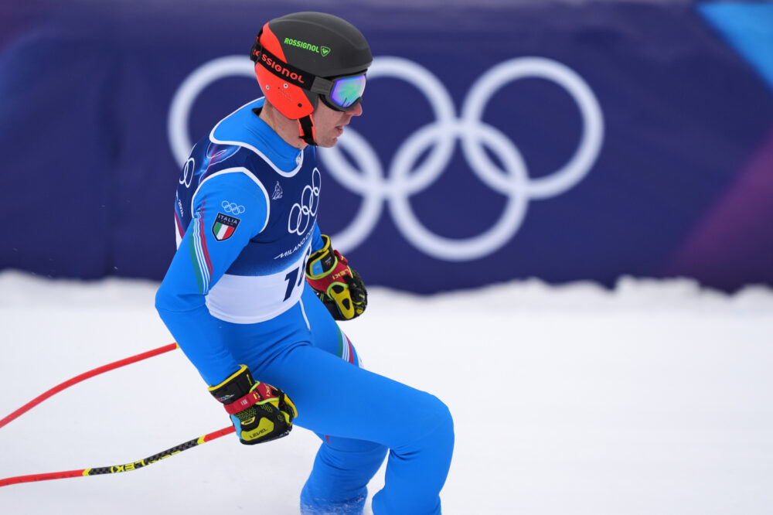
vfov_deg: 2.3
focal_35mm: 600
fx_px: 12878
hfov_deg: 3.4
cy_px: 258
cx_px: 386
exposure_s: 1/1250
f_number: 6.3
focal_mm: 600
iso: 500
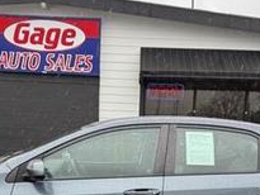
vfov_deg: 23.6
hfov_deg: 32.7
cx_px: 128
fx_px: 443
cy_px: 205
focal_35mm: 59
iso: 100
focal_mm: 6.76
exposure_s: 1/131
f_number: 1.78
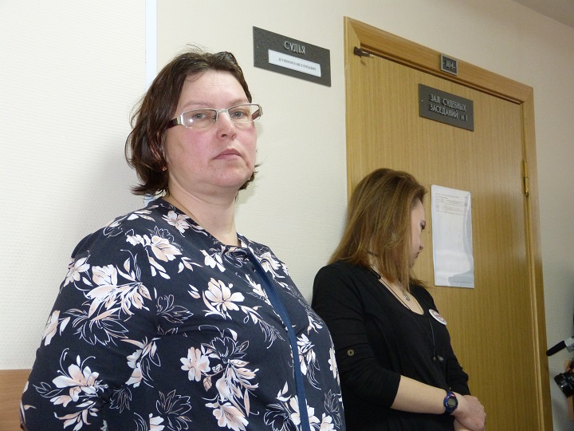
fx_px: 995
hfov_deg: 32.2
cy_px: 216
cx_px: 287
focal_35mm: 60
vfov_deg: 24.4
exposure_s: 1/60
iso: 500
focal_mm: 10.8
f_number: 3.2
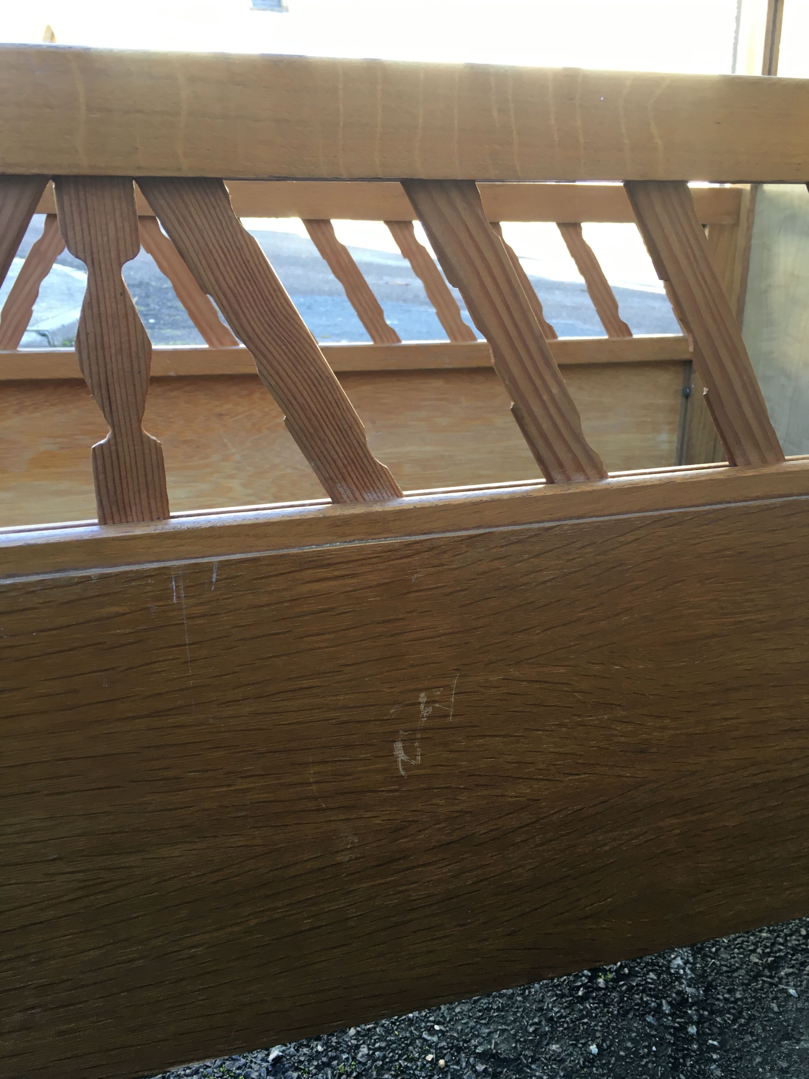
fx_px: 904
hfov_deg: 48.2
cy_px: 540
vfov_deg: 61.7
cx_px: 404
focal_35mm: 29
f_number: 2.2
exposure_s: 1/33
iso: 25
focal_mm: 4.15
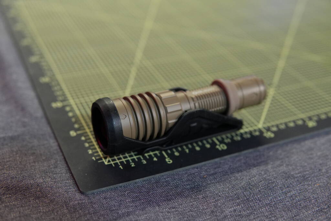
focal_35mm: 45
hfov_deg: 43.6
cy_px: 110
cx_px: 166
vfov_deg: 29.9
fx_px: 414
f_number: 2
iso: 2500
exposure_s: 1/160
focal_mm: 30
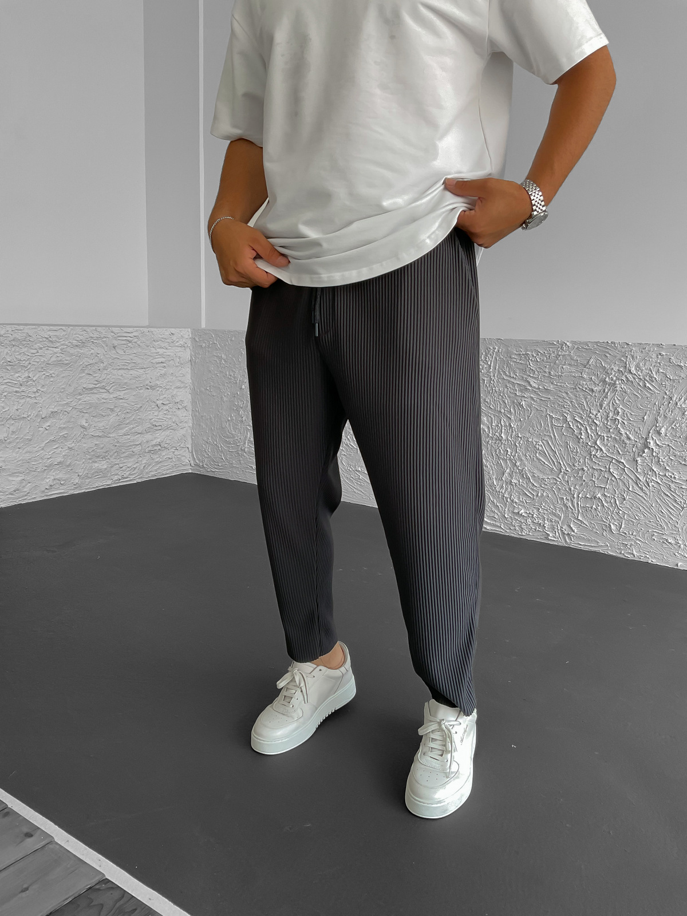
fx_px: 767
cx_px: 344
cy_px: 458
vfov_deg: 61.7
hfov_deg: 48.2
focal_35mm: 29
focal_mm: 3
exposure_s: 1/120
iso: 50
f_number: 1.8
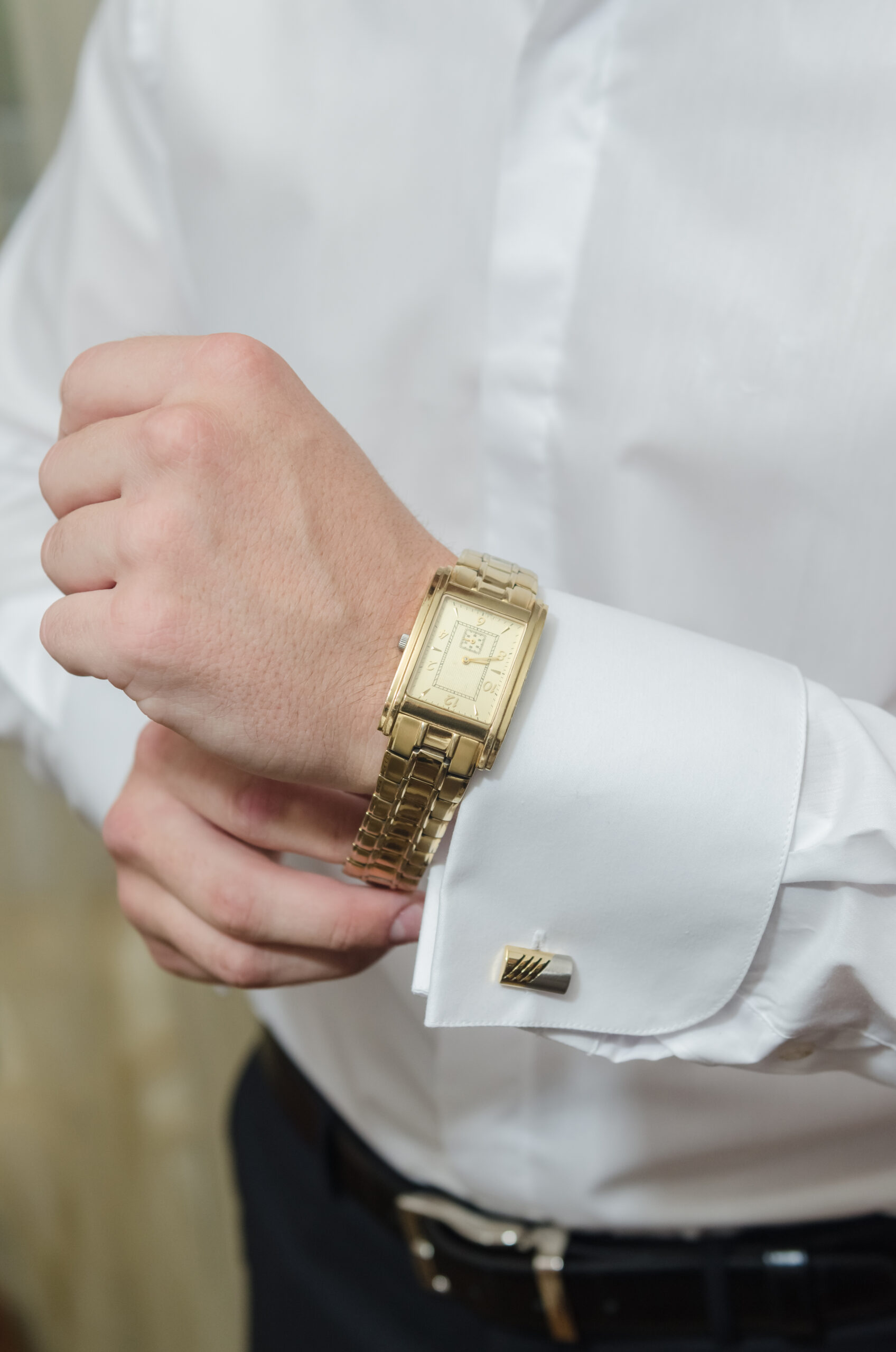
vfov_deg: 36.9
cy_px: 676
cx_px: 448
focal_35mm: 54
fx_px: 2025
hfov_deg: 25.0
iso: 400
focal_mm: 36
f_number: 3.5
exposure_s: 1/200
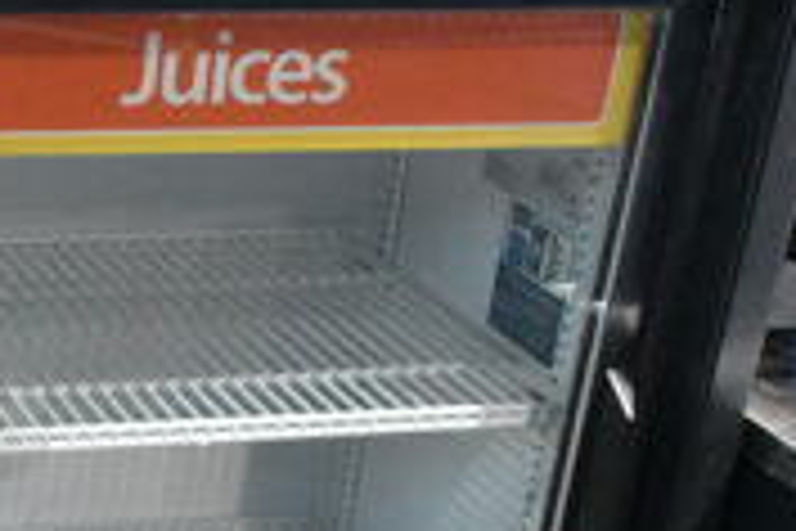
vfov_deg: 14.3
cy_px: 608
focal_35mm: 93
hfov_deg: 19.9
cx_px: -265
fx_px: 2056
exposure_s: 1/160
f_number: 6.3
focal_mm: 18
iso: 6400
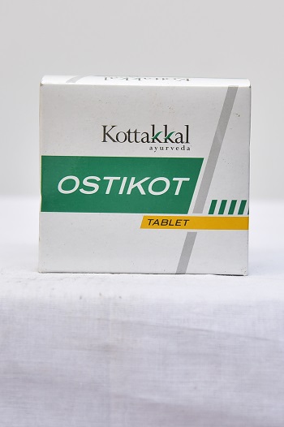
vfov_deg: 23.9
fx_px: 1007
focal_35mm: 85
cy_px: 214
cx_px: 142
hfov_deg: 16.1
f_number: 4.5
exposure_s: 1/125
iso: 1600
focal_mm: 85
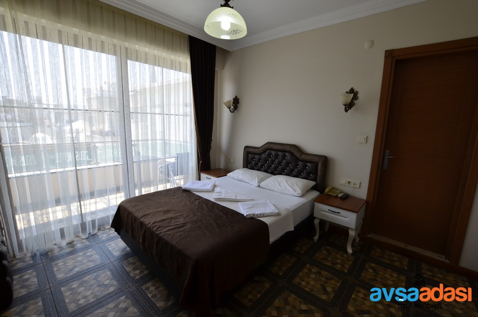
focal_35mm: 15
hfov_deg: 100.5
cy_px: 158
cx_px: 239
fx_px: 199
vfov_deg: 77.1
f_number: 8
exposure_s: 1/90
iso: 400
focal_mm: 10
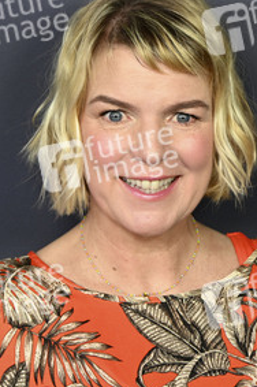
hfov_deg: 10.0
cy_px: 228
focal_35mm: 137
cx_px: 148
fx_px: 1471
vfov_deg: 15.0
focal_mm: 97
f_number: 6.3
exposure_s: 1/160
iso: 500
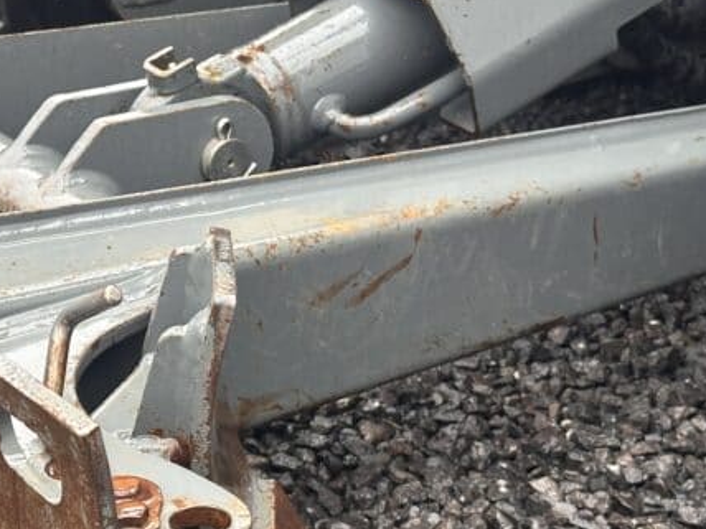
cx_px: -23
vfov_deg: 14.6
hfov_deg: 18.8
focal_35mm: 101
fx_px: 2060
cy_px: 431
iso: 125
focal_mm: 6.86
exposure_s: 1/60
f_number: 1.78
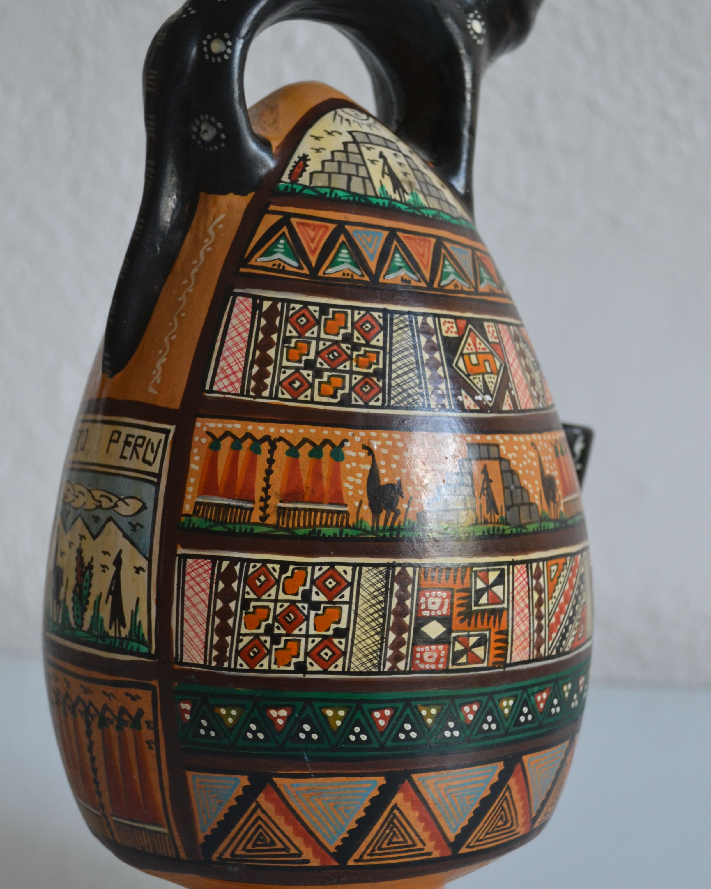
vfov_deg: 27.9
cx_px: 341
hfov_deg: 22.5
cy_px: 515
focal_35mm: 68
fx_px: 1789
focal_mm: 32
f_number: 4.8
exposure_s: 1/25
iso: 400
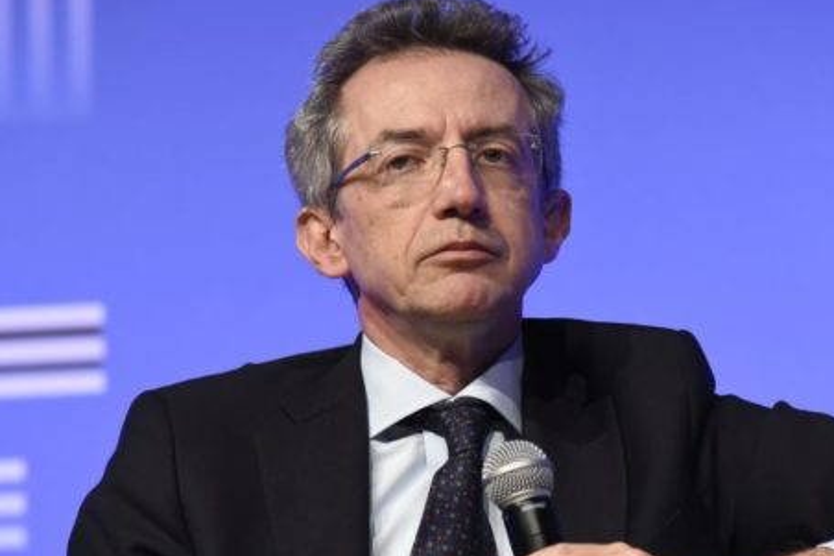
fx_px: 7271
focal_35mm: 314
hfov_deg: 6.6
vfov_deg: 4.4
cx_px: 456
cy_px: 365
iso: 3200
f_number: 5
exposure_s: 1/125
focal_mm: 185
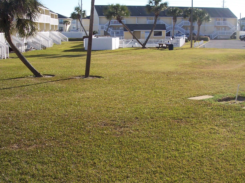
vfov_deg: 26.1
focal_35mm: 56
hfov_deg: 34.4
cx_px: 126
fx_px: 396
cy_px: 90
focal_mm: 8
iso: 100
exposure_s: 1/500
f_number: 3.4
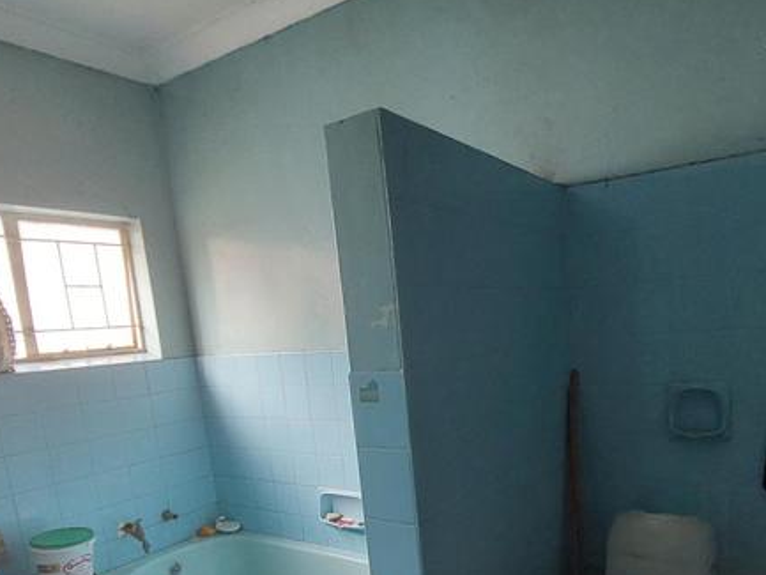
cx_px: 456
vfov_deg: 54.6
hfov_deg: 70.9
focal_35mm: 24
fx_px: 531
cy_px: 421
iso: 320
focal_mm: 1.74
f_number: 2.2
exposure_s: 1/50
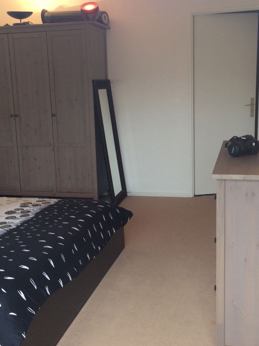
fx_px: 449
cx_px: 134
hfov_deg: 32.2
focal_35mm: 45
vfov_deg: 42.1
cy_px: 169
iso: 64
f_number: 2.4
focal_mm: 4.12
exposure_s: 1/60
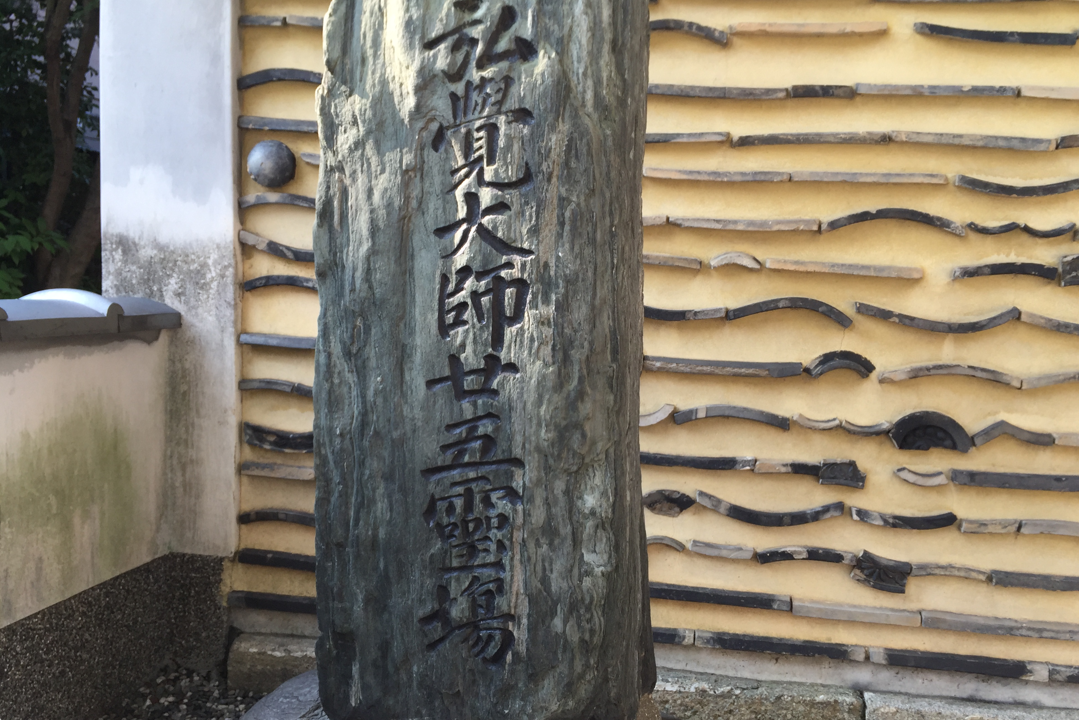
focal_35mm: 31
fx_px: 929
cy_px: 368
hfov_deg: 60.3
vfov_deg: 42.3
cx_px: 546
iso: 32
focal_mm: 4.15
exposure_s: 1/197
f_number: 2.2
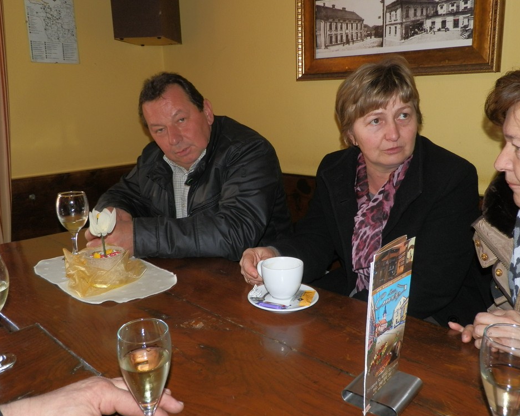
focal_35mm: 30
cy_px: 205
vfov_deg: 48.5
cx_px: 275
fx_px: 462
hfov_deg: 58.7
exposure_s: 1/30
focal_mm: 5
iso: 100
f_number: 3.3
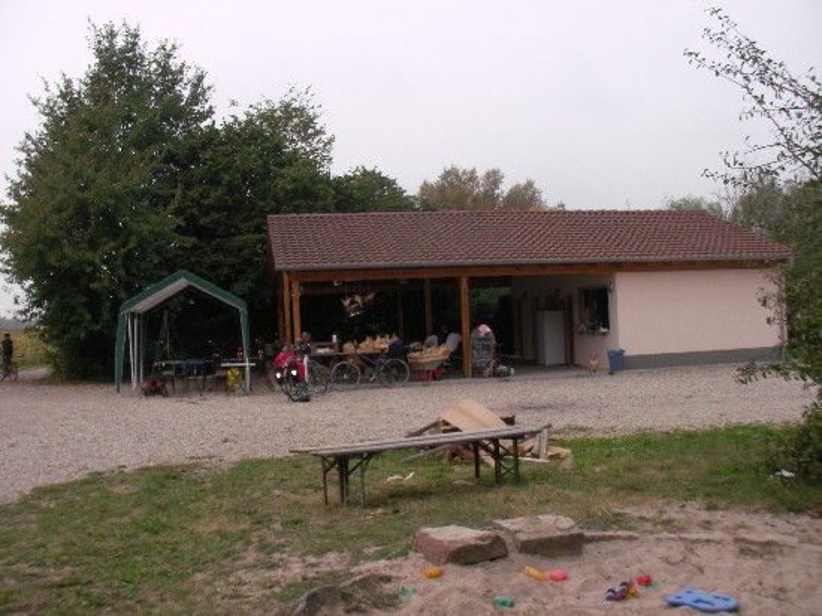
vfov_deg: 35.1
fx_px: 973
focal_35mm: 41
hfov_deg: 45.8
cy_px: 308
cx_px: 411
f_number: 4.5
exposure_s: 1/463
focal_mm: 6.3
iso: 50
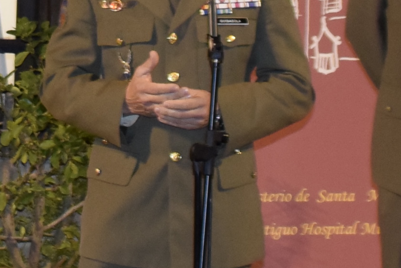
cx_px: -89
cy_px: -200
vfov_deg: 5.3
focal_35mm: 258
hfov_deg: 7.9
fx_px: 2874
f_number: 3.8
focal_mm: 24
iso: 900
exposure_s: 1/60
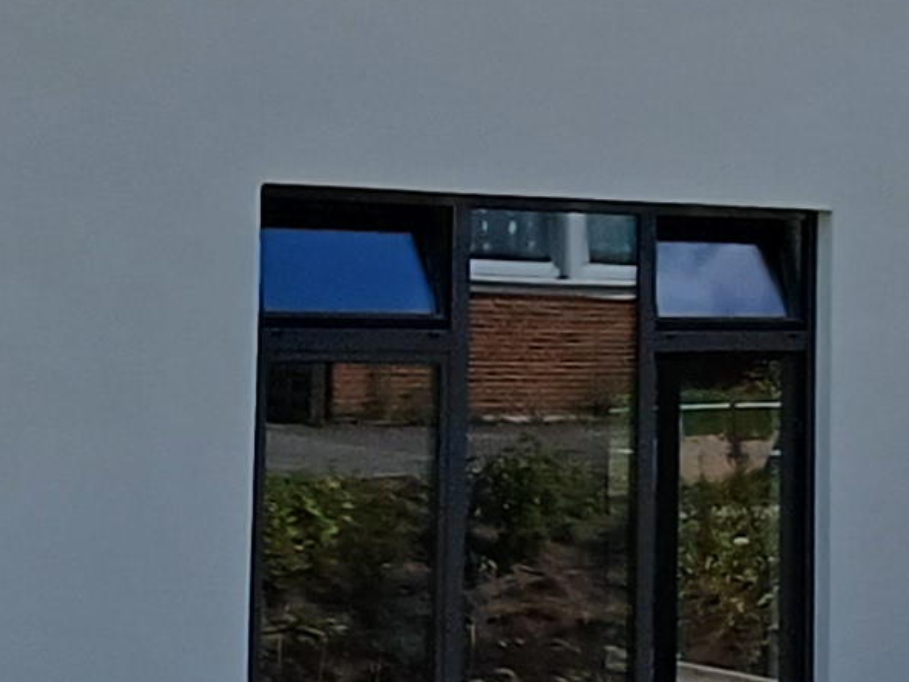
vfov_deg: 16.6
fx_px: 2311
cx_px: 477
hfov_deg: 22.2
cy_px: 100
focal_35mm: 88
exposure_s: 1/3021
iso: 40
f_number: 2.2
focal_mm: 1.64
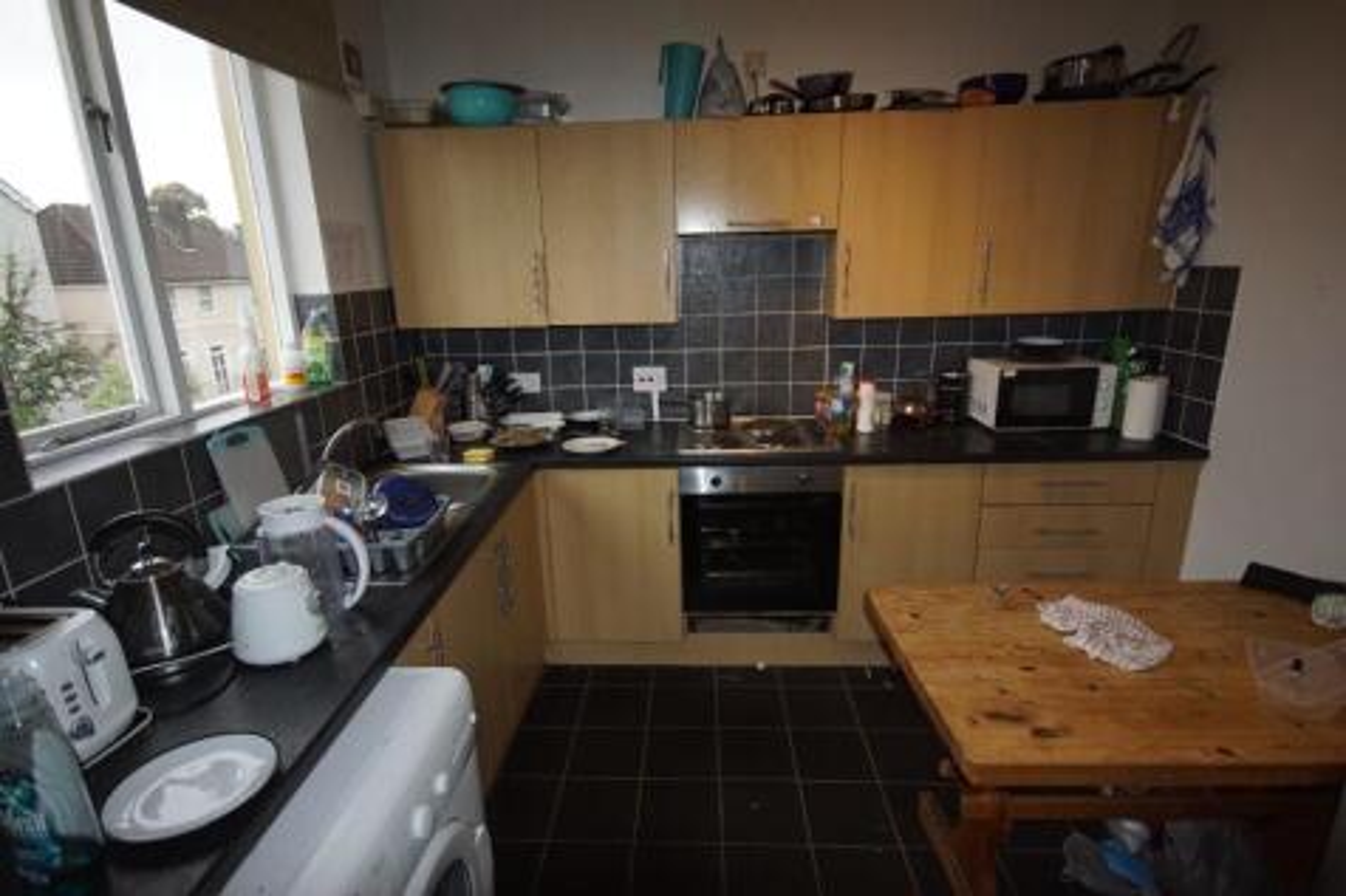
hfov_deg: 90.0
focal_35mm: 18
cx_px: 673
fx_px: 673
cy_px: 448
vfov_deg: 67.3
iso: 800
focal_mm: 12
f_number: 4.5
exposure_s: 1/160
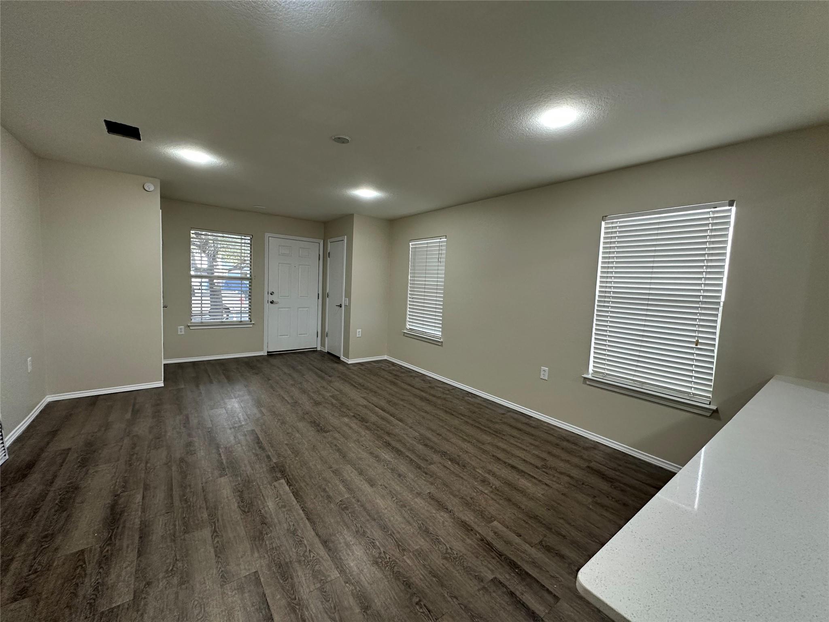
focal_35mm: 14
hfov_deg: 102.1
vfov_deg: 85.7
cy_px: 311
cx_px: 414
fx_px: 335
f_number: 2.2
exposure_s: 1/120
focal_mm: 2.22
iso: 200
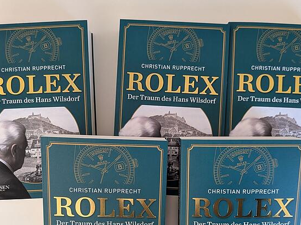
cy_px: 161
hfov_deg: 52.6
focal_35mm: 35
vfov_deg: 39.8
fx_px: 304
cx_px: 164
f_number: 1.7
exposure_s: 1/100
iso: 163
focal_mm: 4.53
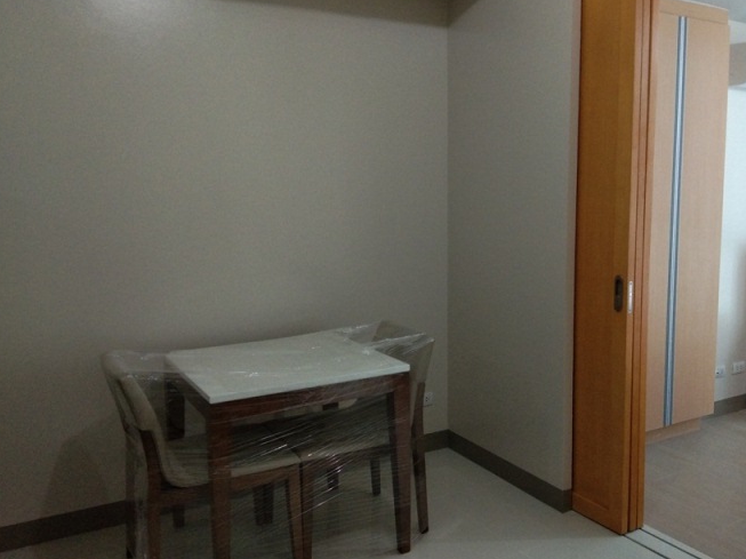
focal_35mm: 38
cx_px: 454
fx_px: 818
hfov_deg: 48.7
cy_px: 278
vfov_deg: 37.7
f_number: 2.2
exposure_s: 1/25
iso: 320
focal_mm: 3.69
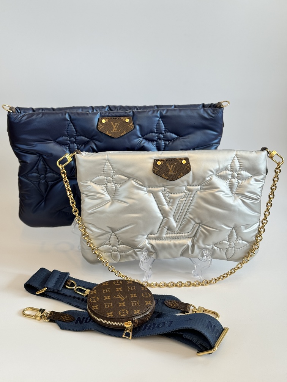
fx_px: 531
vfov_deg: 39.7
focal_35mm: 48
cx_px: 144
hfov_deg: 30.3
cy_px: 191
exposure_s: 1/50
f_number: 1.78
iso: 64
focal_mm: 6.86
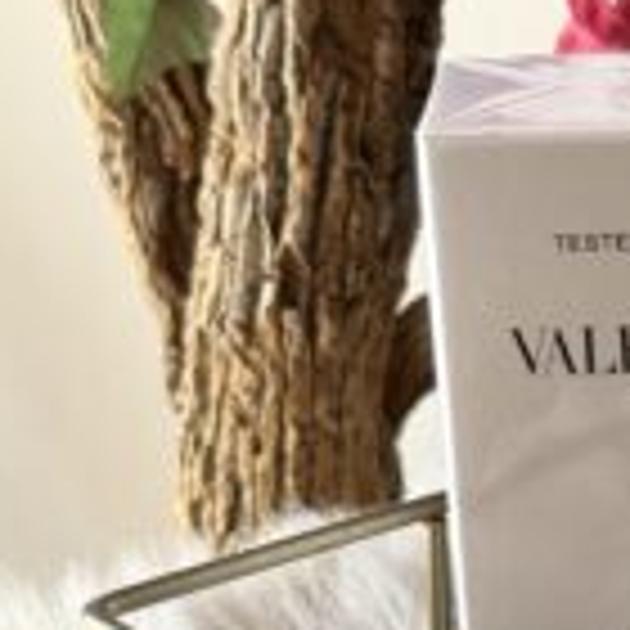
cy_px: 666
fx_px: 2800
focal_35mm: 136
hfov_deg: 12.1
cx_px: 990
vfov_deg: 12.6
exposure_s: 1/109
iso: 100
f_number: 1.78
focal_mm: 6.76
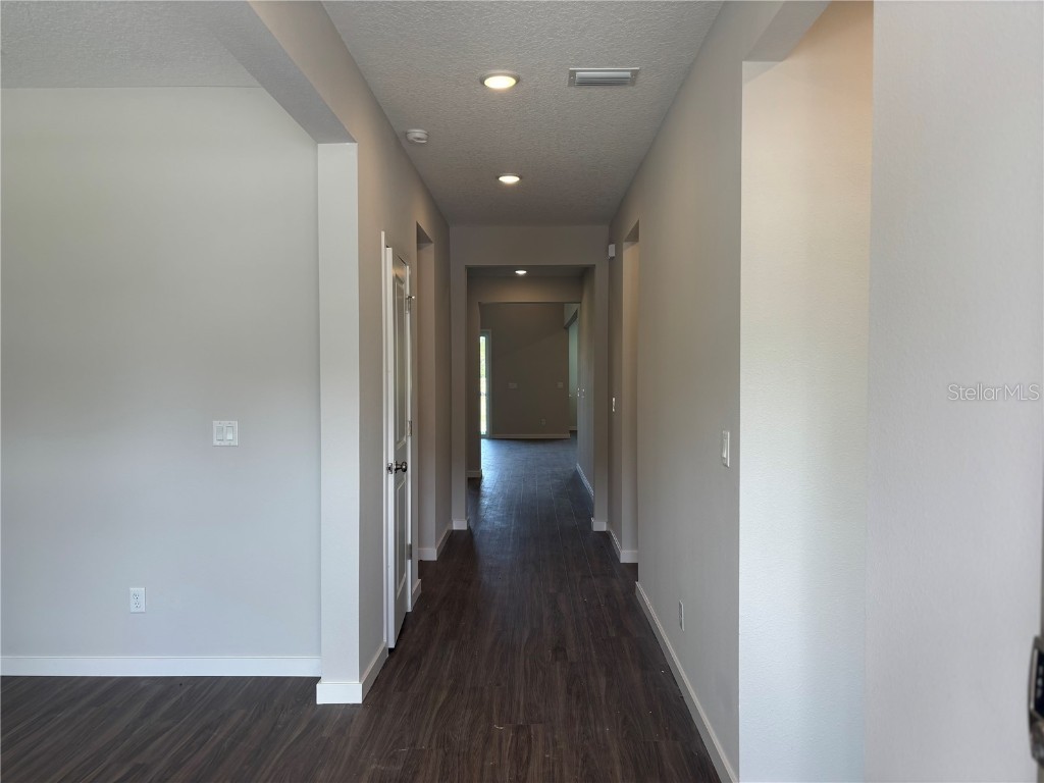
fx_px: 784
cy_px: 392
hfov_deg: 67.3
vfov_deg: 53.1
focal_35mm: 26
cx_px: 522
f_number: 1.6
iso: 40
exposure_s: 1/120
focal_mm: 5.96
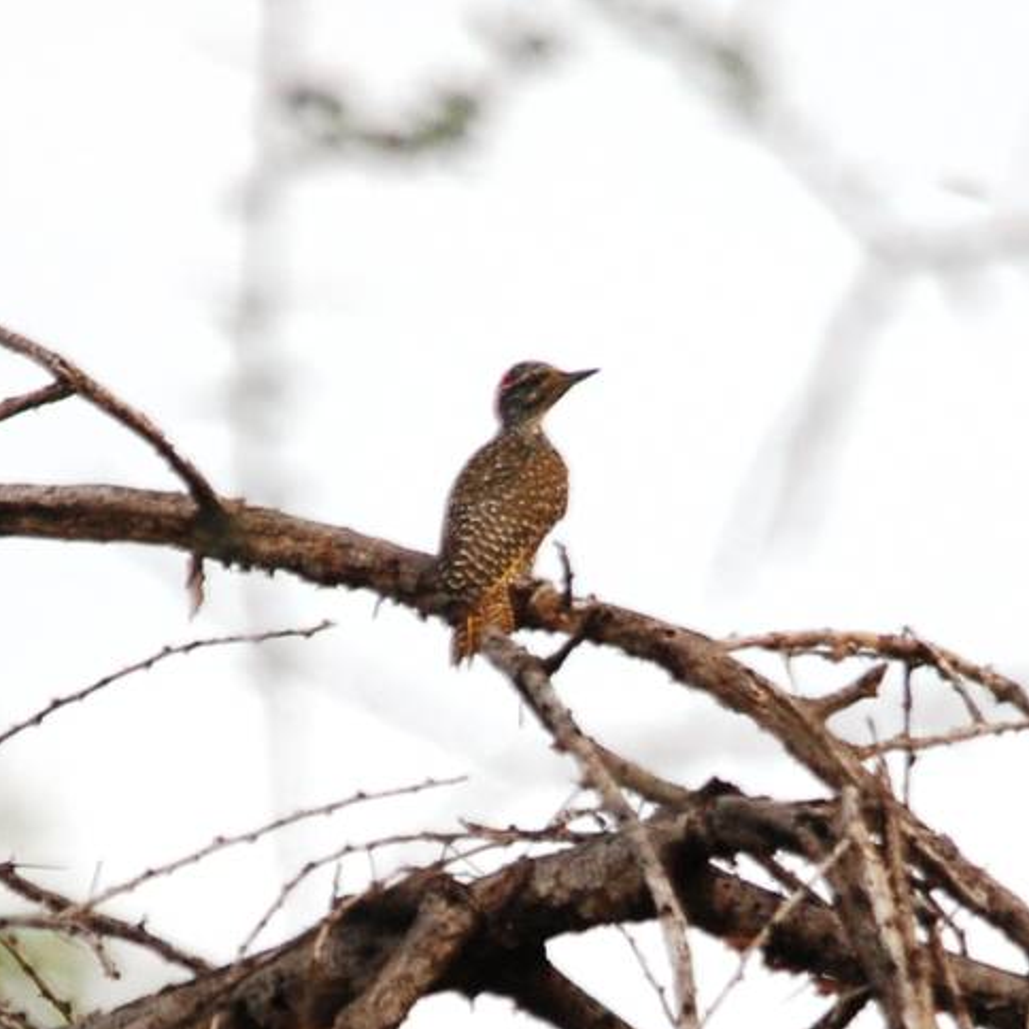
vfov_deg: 0.8
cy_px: 1098
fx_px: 70996
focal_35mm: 2111
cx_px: 94
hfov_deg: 0.8
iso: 320
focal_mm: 500
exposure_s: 1/500
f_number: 6.3
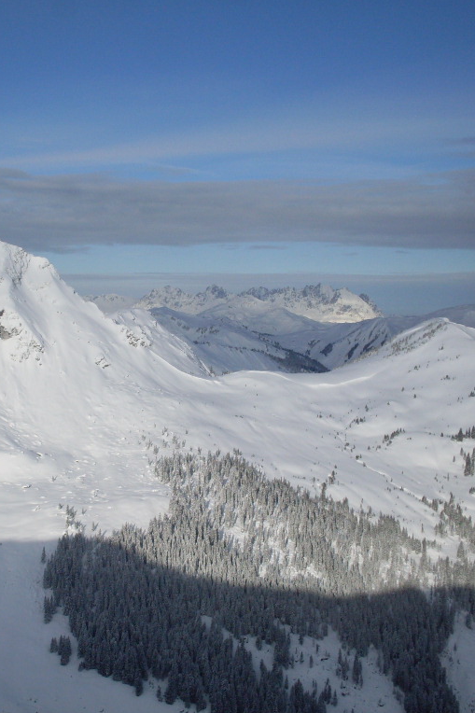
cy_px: 356
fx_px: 1049
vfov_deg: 37.5
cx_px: 109
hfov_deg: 25.2
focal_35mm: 53
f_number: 8.4
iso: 80
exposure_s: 1/500
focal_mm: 6.3
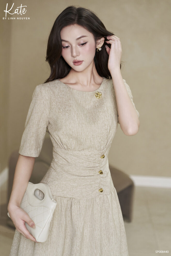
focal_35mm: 64
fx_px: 456
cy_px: 128
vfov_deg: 31.4
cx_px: 86
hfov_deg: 21.2
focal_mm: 64
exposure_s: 1/125
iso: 800
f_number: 2.8
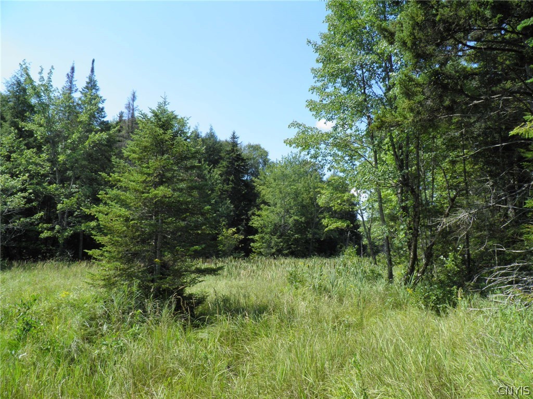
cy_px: 200
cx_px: 266
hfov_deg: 63.4
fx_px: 431
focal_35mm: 28
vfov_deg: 49.7
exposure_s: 1/160
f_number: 5.7
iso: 50
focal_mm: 4.9
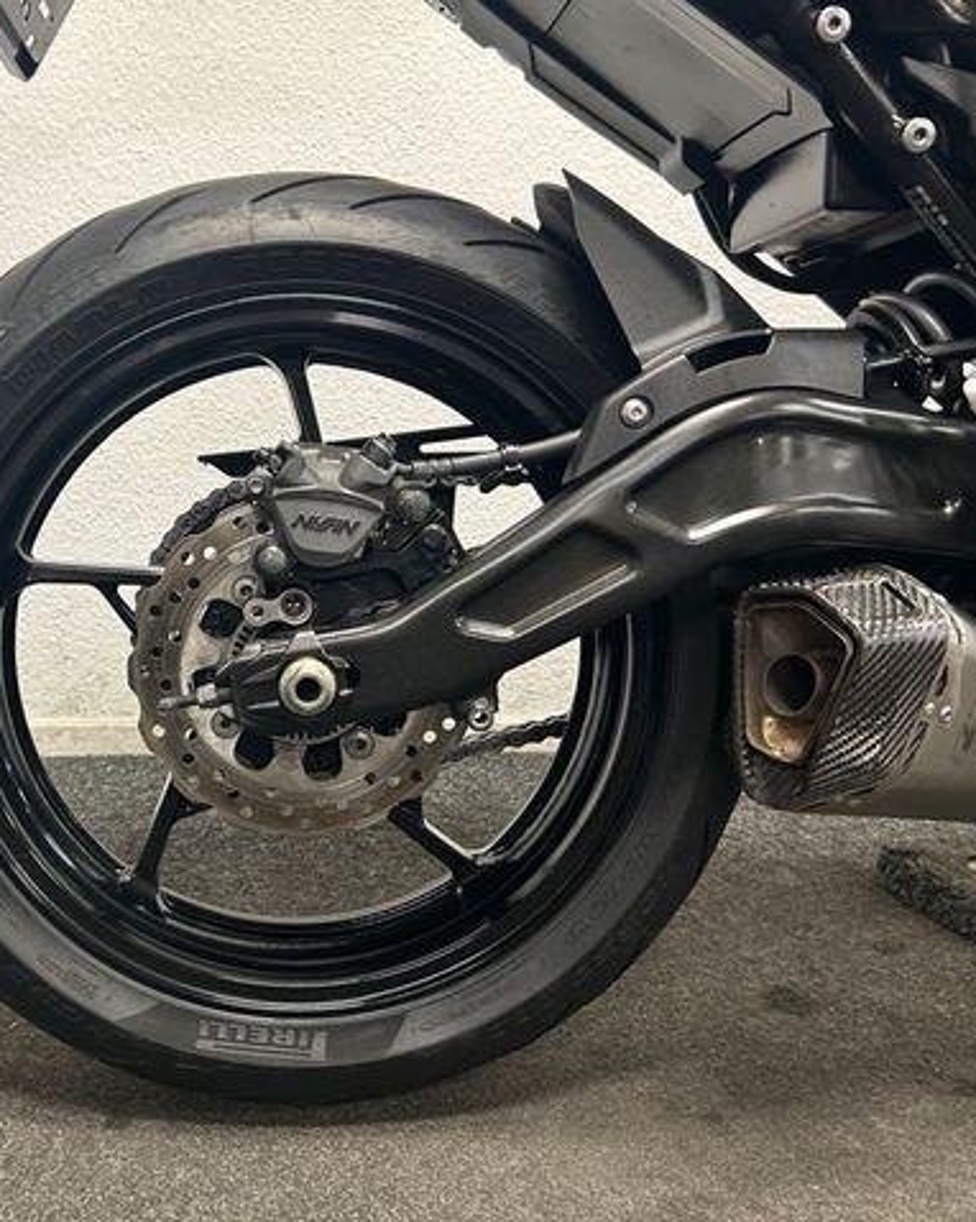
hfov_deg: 42.2
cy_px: 611
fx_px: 1228
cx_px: 258
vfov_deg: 52.9
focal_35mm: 34
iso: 125
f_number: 1.5
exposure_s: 1/50
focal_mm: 5.7
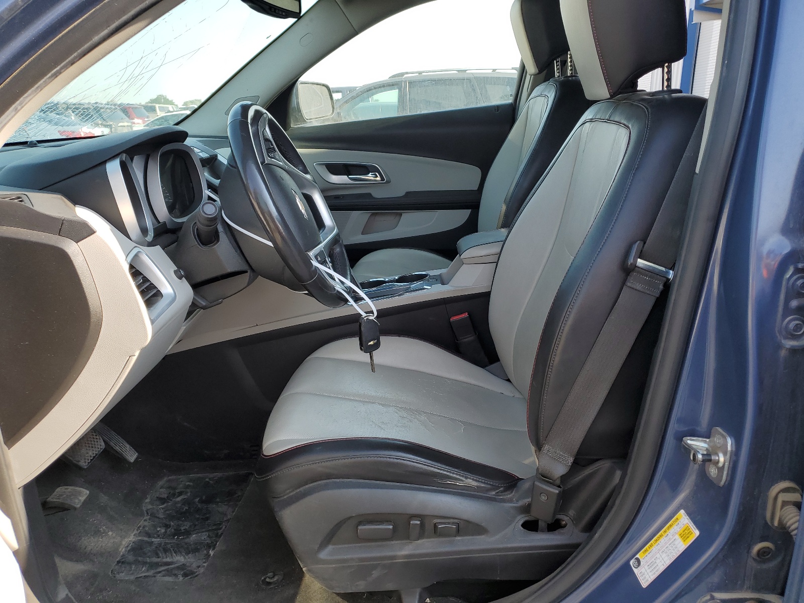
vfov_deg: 53.1
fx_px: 604
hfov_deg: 67.3
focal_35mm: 26
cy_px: 302
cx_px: 402
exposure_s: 1/476
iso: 50
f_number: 1.5
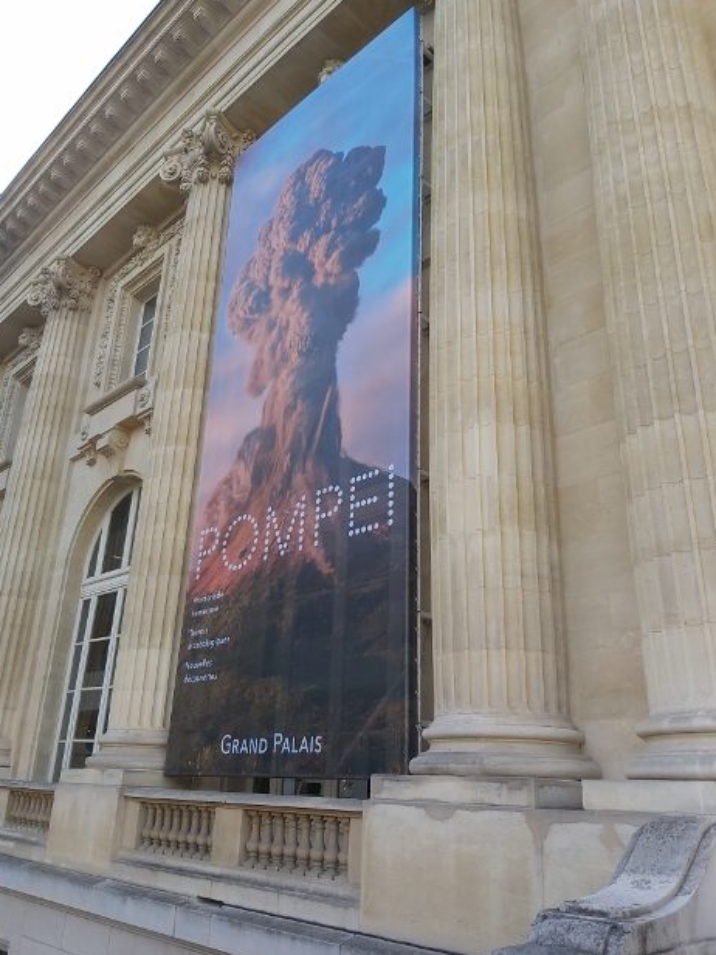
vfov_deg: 65.3
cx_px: 352
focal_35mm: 27
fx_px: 745
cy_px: 476
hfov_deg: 51.4
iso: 64
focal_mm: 3.92
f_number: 1.7
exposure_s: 1/772
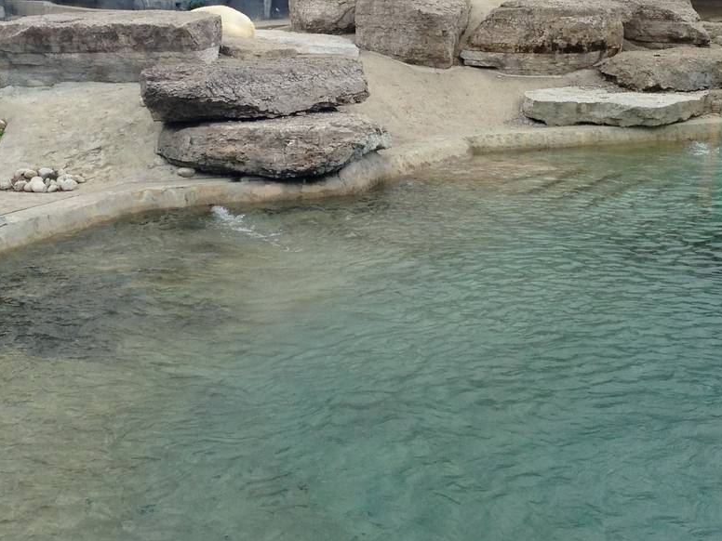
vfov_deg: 21.4
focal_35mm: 68
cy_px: 111
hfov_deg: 28.5
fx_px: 1418
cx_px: 414
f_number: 2.4
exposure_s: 1/536
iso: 50
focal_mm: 4.13
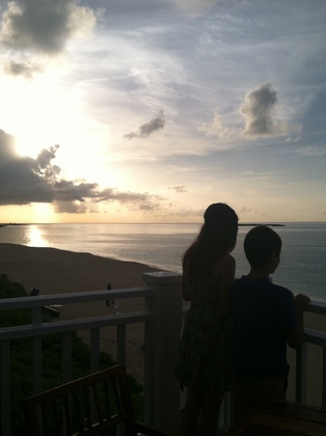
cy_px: 243
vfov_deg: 46.8
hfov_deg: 35.9
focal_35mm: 40
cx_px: 167
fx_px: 503
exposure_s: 1/2143
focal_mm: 3.85
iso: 80
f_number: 2.8
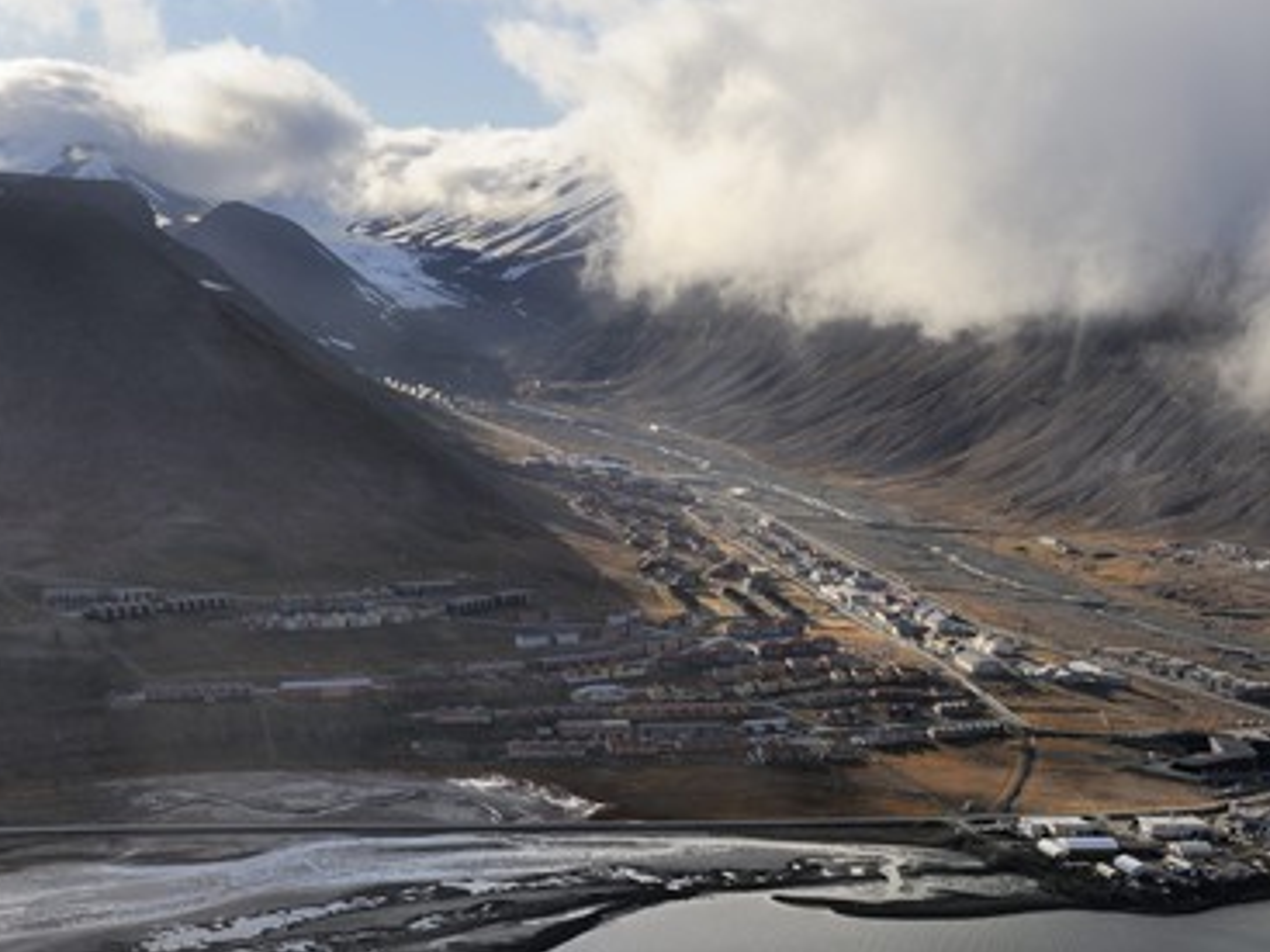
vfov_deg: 26.5
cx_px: 561
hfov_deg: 34.9
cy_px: 474
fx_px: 2017
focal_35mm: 55
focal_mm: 50
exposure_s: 1/320
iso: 200
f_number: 8
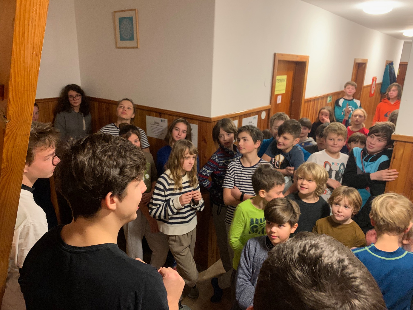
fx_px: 310
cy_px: 155
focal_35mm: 26
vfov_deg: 53.1
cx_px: 206
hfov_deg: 67.3
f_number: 1.8
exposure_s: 1/34
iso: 400
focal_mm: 4.25
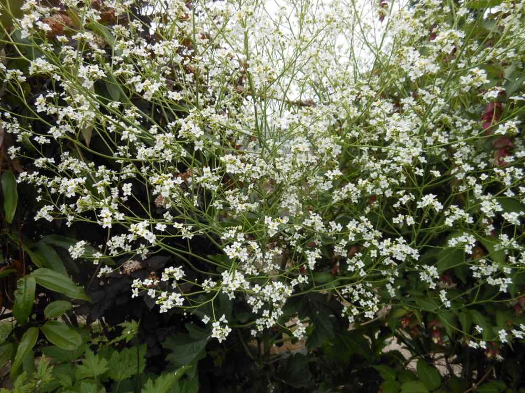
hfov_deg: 69.4
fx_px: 379
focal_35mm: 25
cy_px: 196
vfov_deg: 54.9
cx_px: 262
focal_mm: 4.5
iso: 80
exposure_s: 1/125
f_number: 3.2
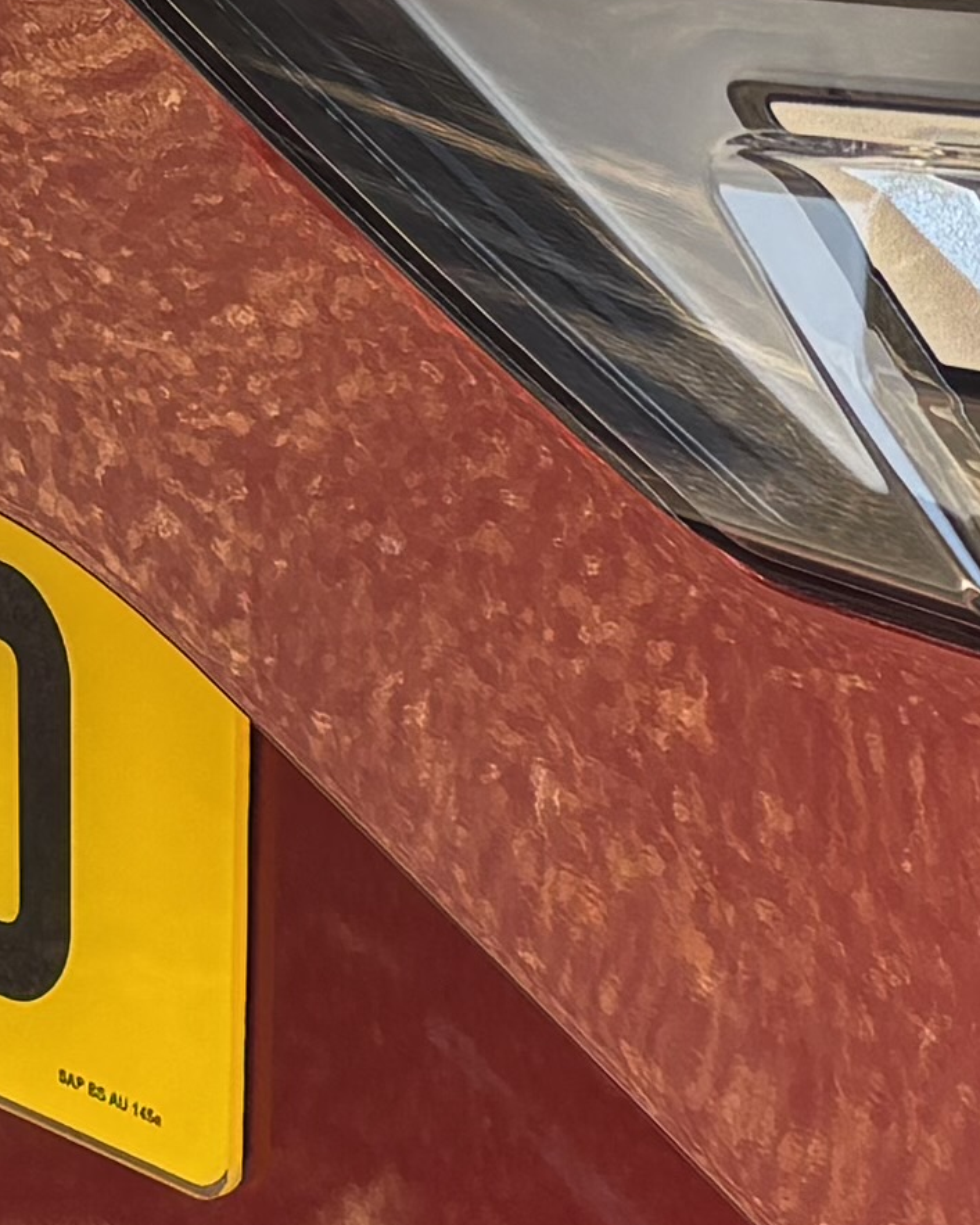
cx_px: 1173
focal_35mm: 164
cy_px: 1132
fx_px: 5947
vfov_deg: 11.7
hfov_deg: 9.3
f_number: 1.6
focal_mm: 5.96
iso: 50
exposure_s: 1/300
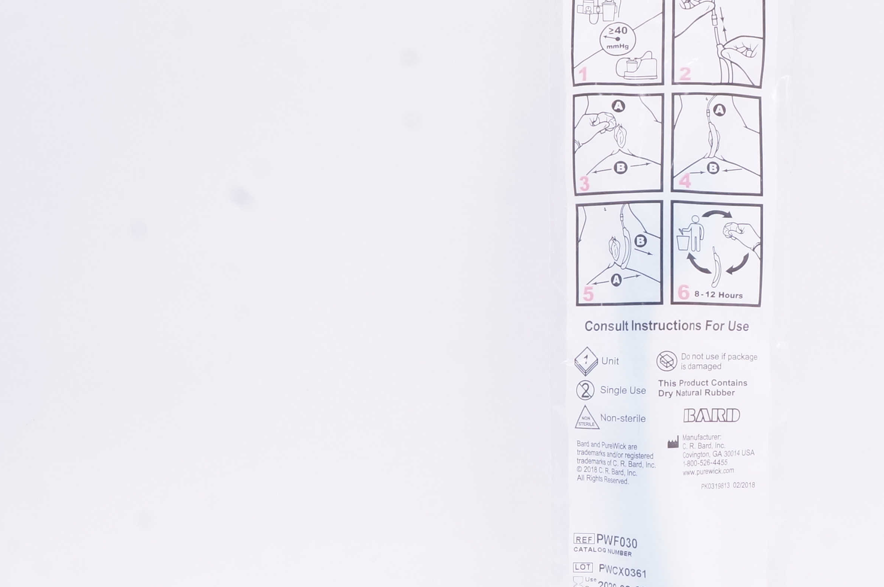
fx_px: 1374
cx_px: 673
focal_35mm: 56
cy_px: 263
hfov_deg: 34.8
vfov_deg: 24.1
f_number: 16
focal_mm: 18
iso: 800
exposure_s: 1/15
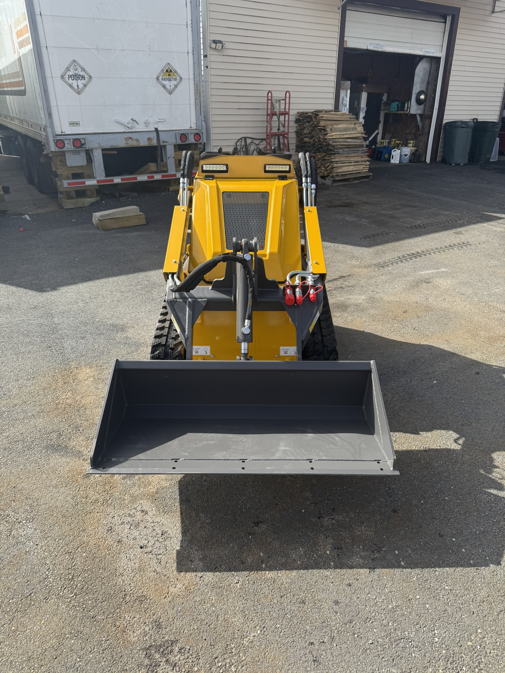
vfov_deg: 71.6
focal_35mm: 24
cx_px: 252
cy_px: 336
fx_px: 467
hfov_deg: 56.8
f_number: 1.78
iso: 80
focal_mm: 6.76
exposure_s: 1/2703
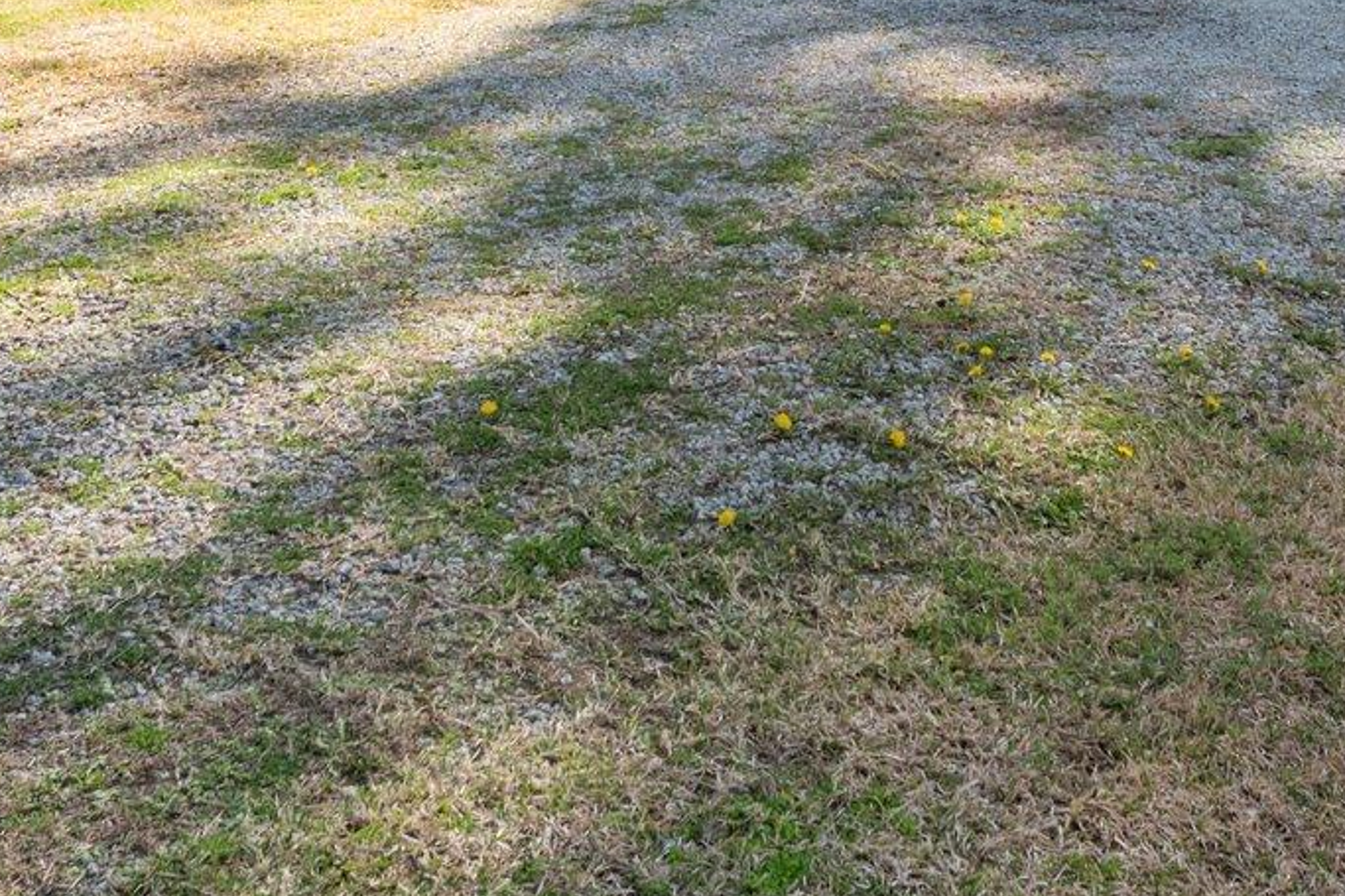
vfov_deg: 22.0
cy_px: -336
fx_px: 2017
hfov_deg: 36.6
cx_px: 851
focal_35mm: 54
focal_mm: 18
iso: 160
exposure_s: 1/100
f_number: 9
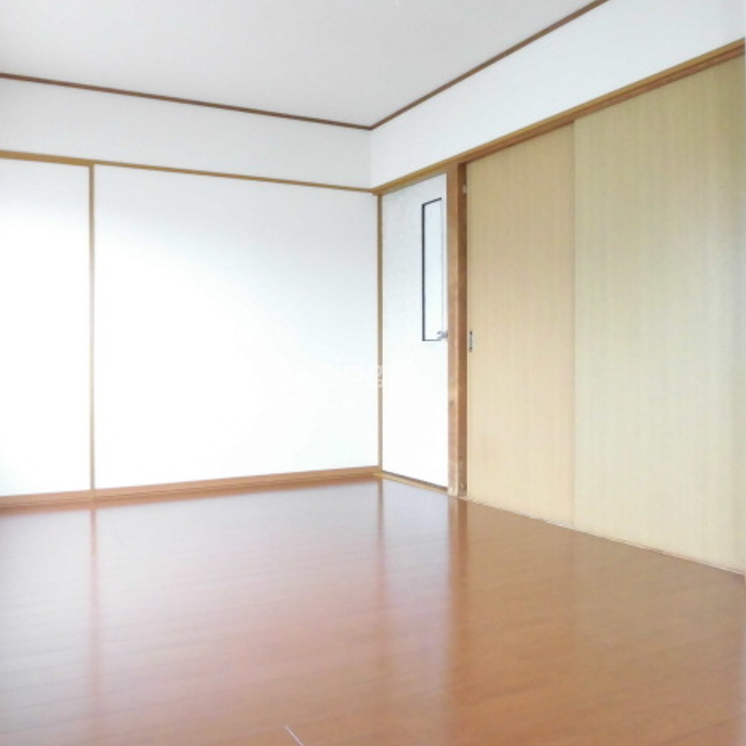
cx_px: 336
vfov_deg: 55.6
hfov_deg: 55.5
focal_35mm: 29
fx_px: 707
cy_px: 368
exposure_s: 1/30
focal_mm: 4.3
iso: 400
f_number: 3.1
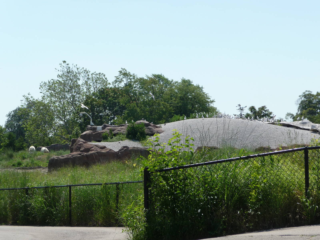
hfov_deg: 17.6
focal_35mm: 112
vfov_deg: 13.2
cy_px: 120
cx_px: 160
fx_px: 1035
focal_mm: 19.1
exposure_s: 1/640
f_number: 4.7
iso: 100
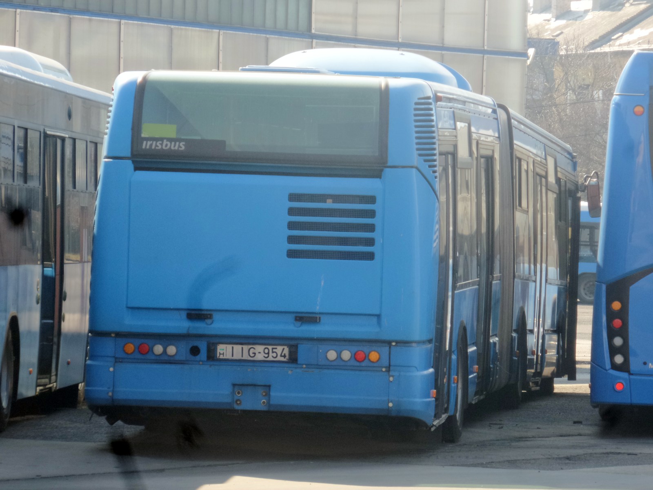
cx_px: 326
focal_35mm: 245
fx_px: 4622
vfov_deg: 6.1
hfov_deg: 8.1
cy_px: 245
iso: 100
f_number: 6.3
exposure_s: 1/125
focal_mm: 44
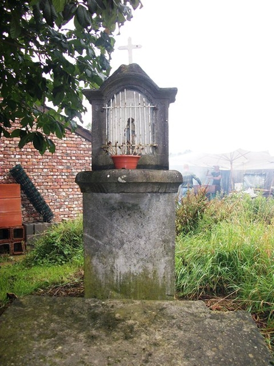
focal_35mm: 32
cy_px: 183
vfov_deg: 56.8
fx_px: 338
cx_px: 137
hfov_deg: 44.2
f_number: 2.9
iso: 80
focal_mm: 5.7
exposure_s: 1/320
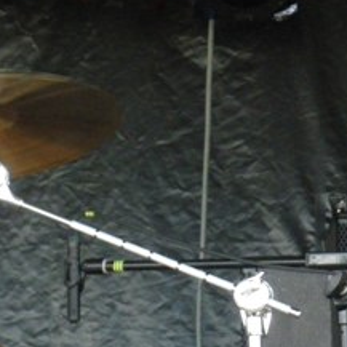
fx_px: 2903
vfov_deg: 6.8
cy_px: 225
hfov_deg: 6.8
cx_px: -115
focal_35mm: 256
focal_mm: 17.4
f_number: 5
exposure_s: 1/100
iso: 500
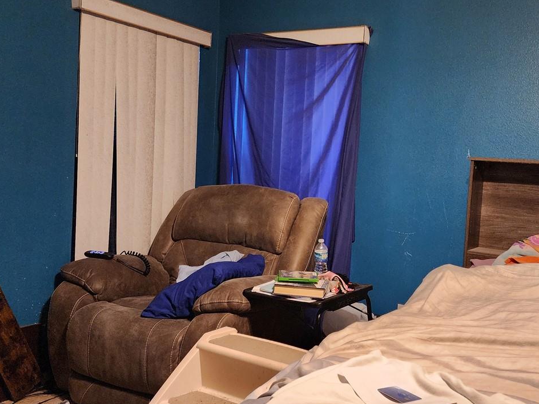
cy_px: 195
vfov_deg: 36.8
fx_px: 607
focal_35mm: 39
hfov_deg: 47.7
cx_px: 316
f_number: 1.8
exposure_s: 1/60
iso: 640
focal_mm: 6.4
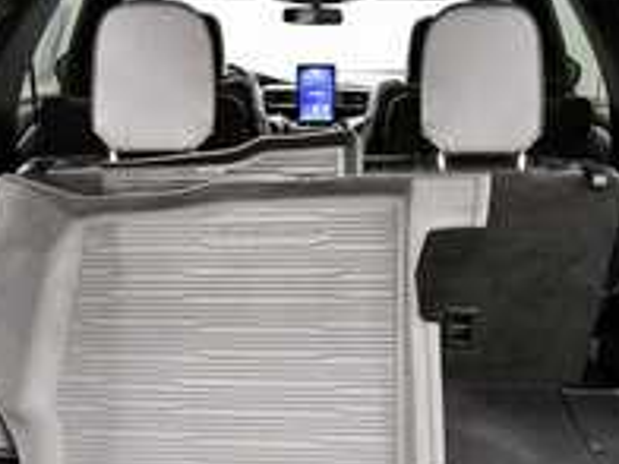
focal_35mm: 53
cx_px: 310
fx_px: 948
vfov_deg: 27.4
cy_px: 295
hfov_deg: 36.2
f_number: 5.3
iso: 4000
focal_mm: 18
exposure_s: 1/60
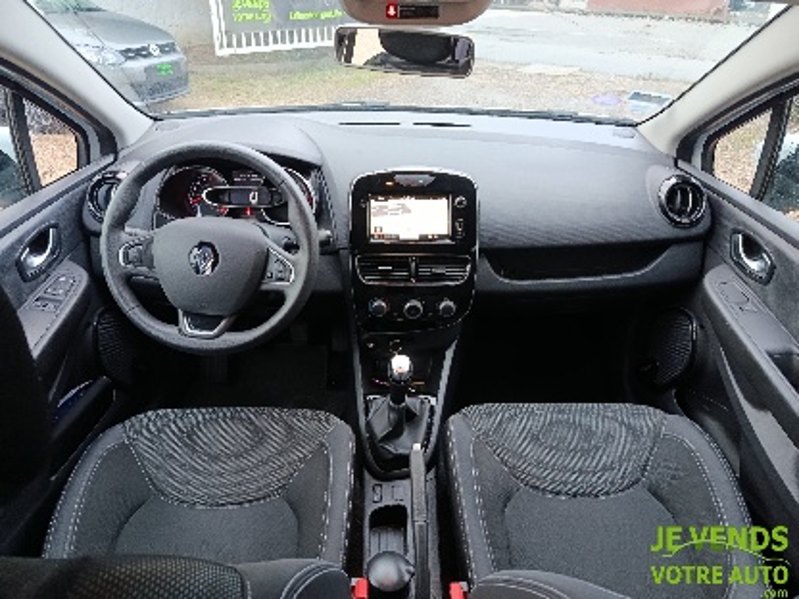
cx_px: 400
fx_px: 554
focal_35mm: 24
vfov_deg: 56.8
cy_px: 300
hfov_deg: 71.6
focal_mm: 5.24
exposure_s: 1/100
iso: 934
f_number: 1.7
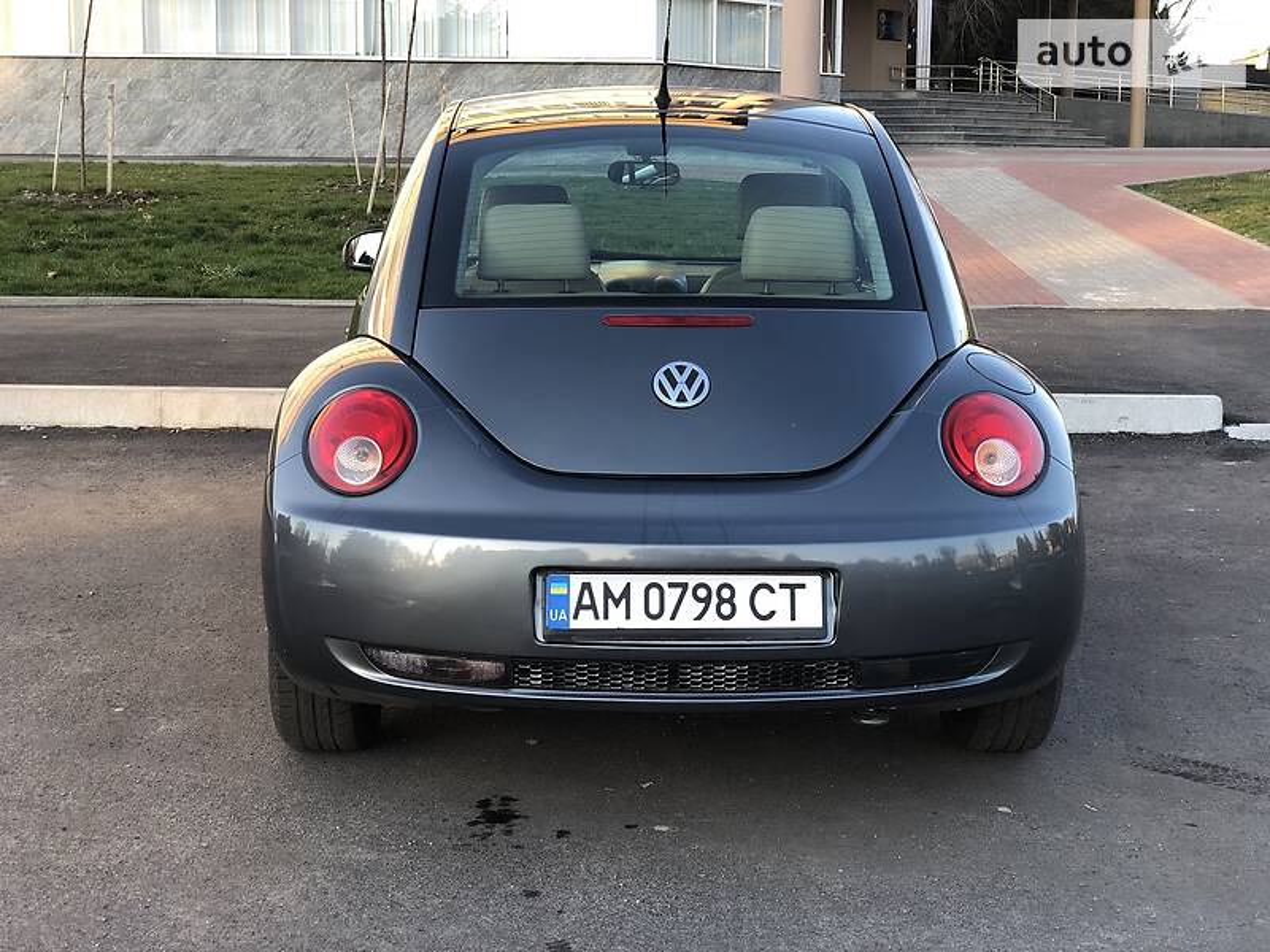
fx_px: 1908
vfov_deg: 28.0
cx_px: 635
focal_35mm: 52
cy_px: 476
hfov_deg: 36.8
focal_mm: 6
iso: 16
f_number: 2.4
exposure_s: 1/60
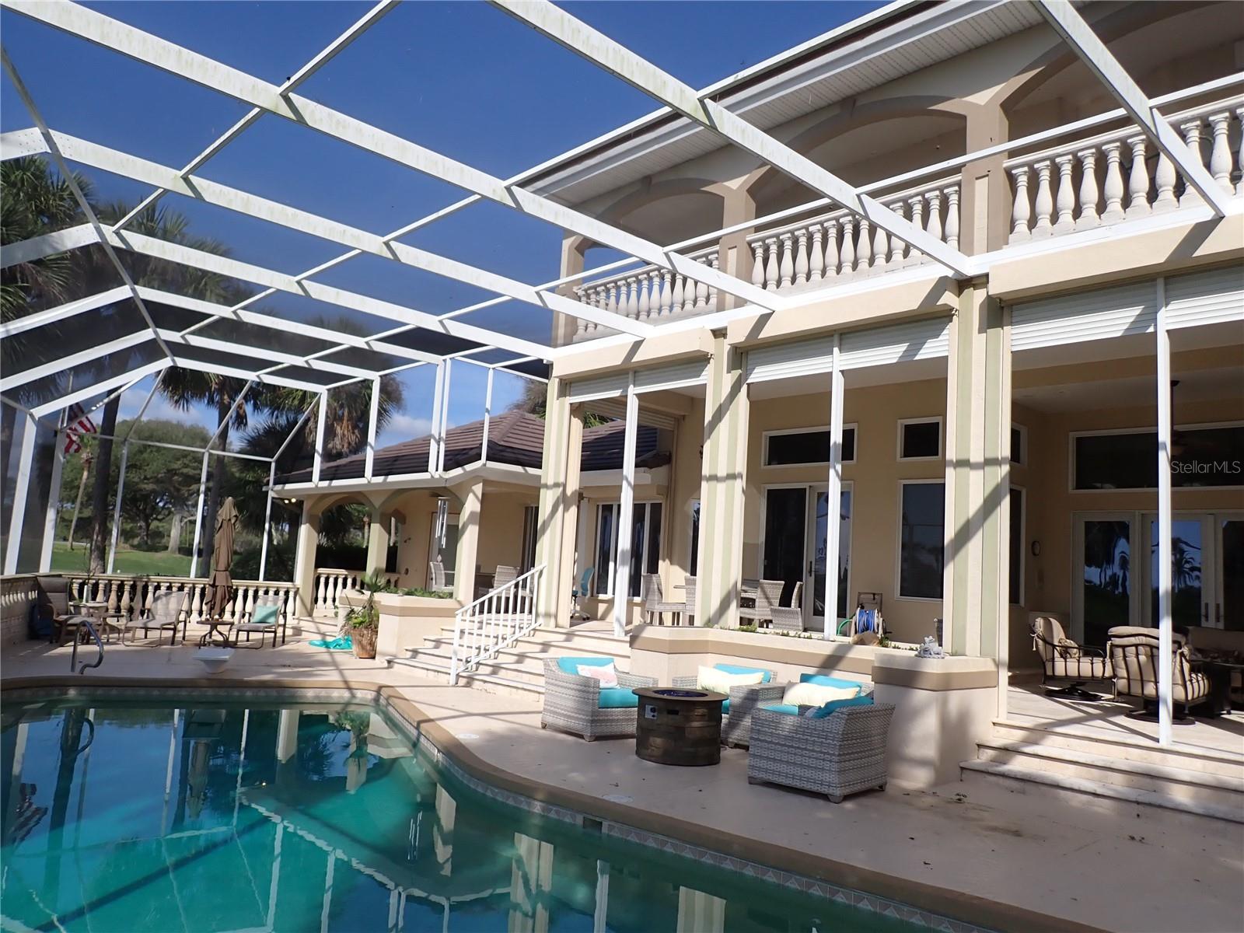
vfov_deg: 54.9
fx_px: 898
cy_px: 466
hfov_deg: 69.4
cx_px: 622
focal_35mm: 25
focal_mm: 4.5
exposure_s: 1/200
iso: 100
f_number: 8
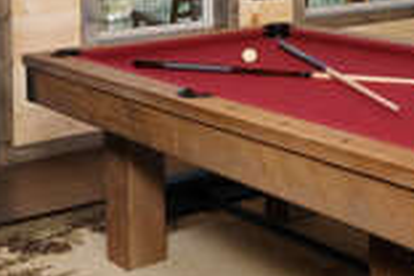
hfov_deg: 26.5
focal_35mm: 74
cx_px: 369
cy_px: -8
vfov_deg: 17.9
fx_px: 851
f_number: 8
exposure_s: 1/125
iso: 200
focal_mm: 10
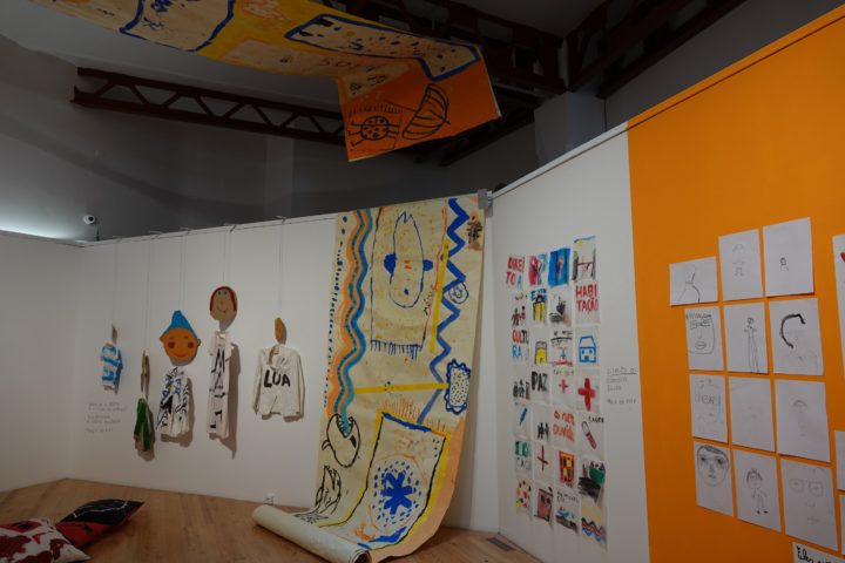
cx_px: 422
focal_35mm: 24
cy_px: 282
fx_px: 563
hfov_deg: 73.7
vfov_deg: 53.1
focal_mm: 8.8
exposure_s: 1/125
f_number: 2.4
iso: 100
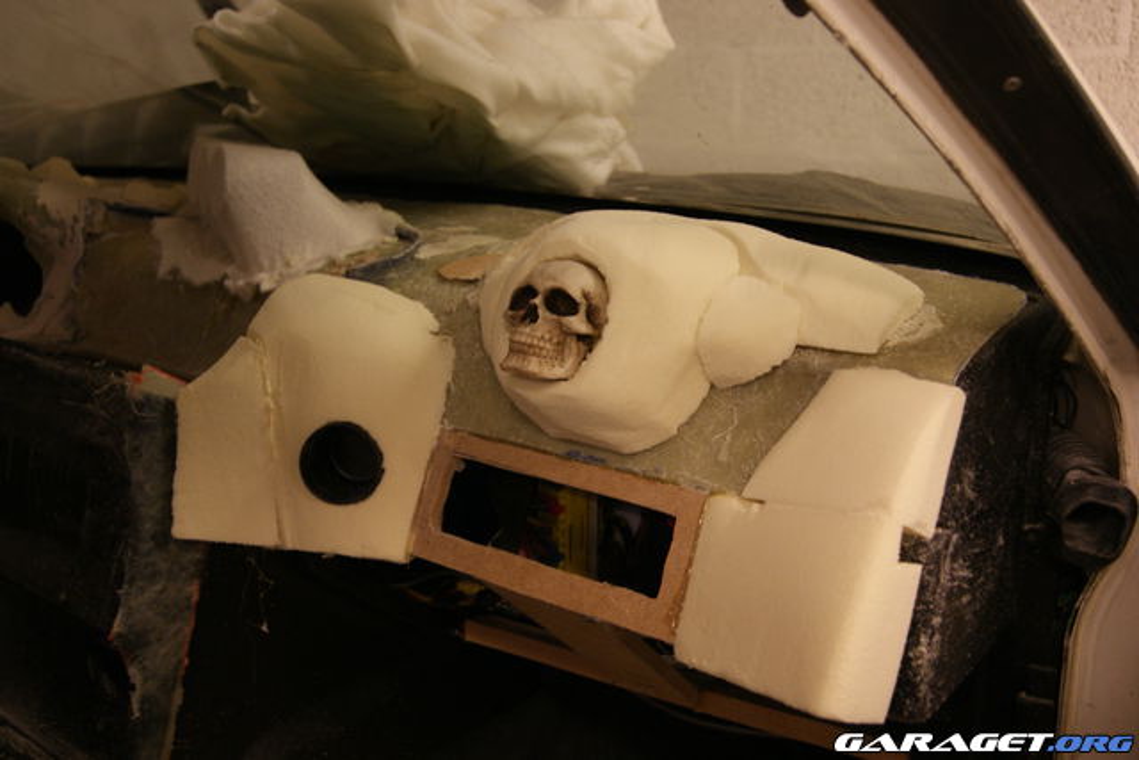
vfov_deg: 34.2
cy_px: 380
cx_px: 570
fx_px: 1234
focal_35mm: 39
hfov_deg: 49.5
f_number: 4.5
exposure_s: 1/8
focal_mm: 26
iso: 400
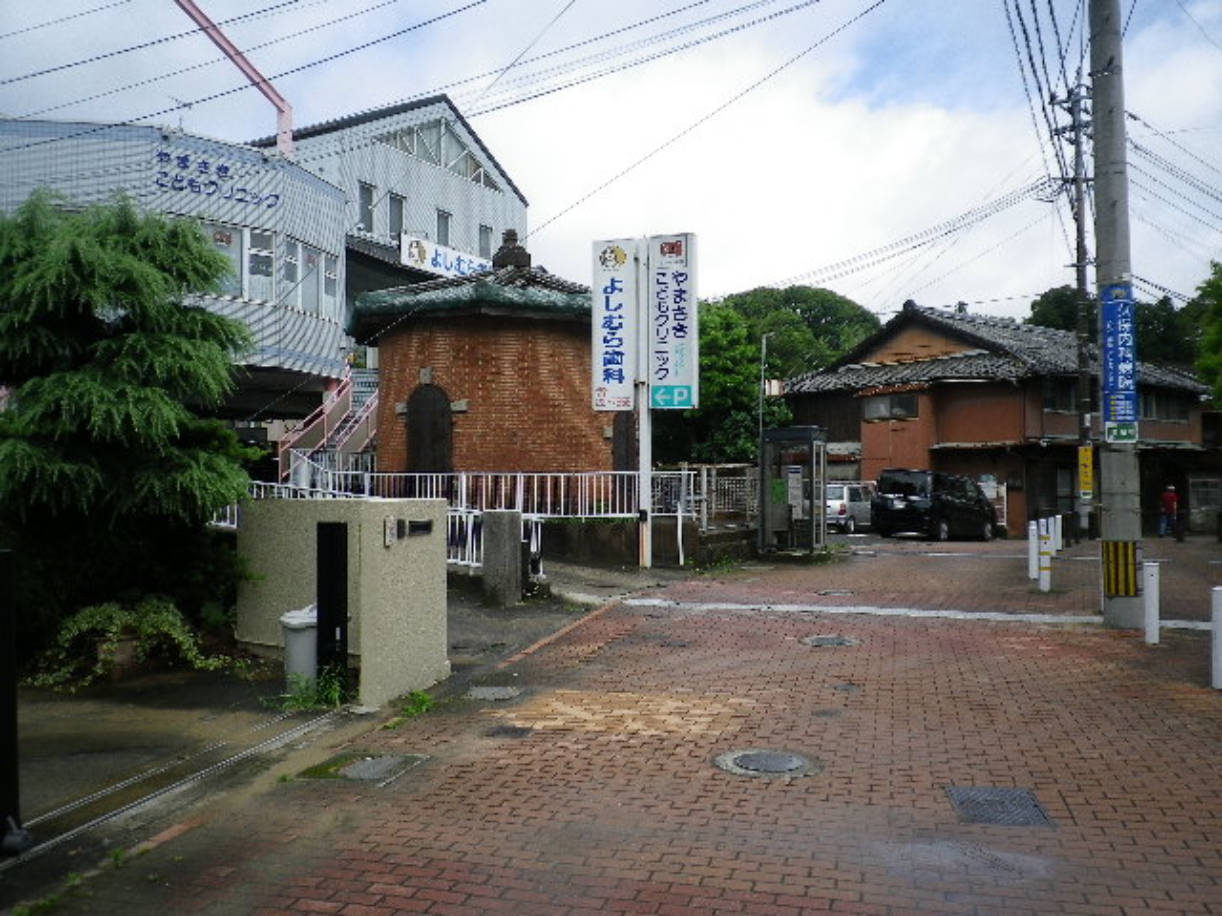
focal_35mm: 28
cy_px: 458
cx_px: 611
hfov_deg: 63.4
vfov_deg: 49.7
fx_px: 988
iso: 80
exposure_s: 1/500
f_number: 3.5
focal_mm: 5.05
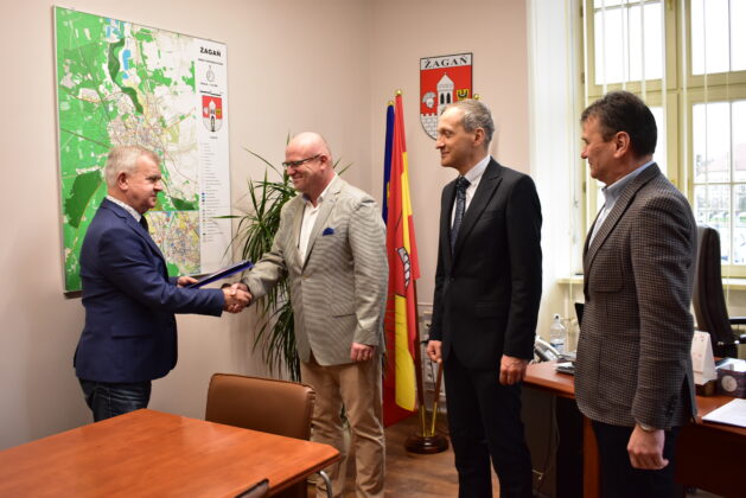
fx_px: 715
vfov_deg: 38.4
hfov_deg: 55.1
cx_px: 373
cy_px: 249
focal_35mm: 34
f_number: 4.5
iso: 1600
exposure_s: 1/100
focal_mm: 23
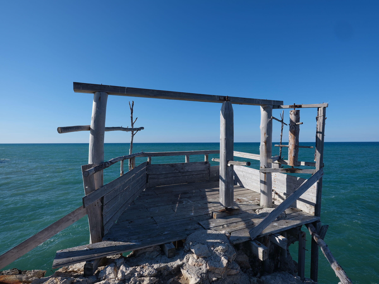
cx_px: 190
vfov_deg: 71.6
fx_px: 197
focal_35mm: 18
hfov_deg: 87.8
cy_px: 142
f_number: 11
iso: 100
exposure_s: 1/140
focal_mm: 23
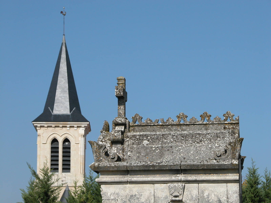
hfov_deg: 15.8
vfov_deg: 11.9
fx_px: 979
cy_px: 102
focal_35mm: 125
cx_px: 136
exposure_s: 1/661
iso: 100
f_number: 6
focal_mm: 31.9
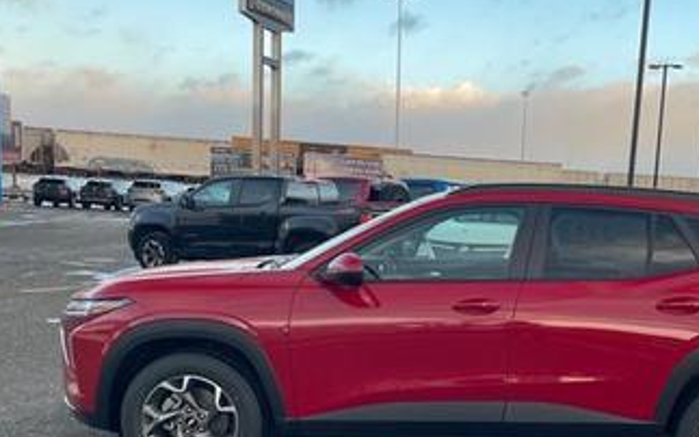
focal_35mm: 43
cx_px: 491
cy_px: 327
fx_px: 819
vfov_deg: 29.4
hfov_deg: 45.2
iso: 32
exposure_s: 1/132
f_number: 1.6
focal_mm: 4.2
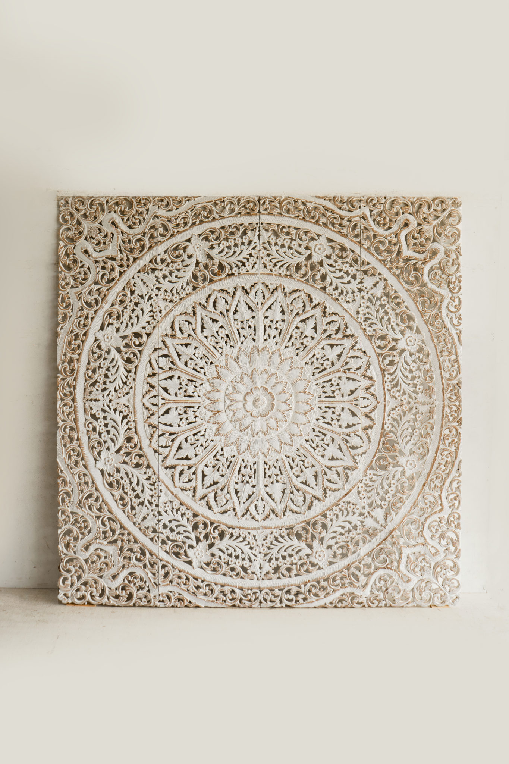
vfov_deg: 57.2
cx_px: 254
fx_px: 700
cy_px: 382
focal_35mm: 33
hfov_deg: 40.0
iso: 250
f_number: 5.6
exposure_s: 1/125
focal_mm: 33
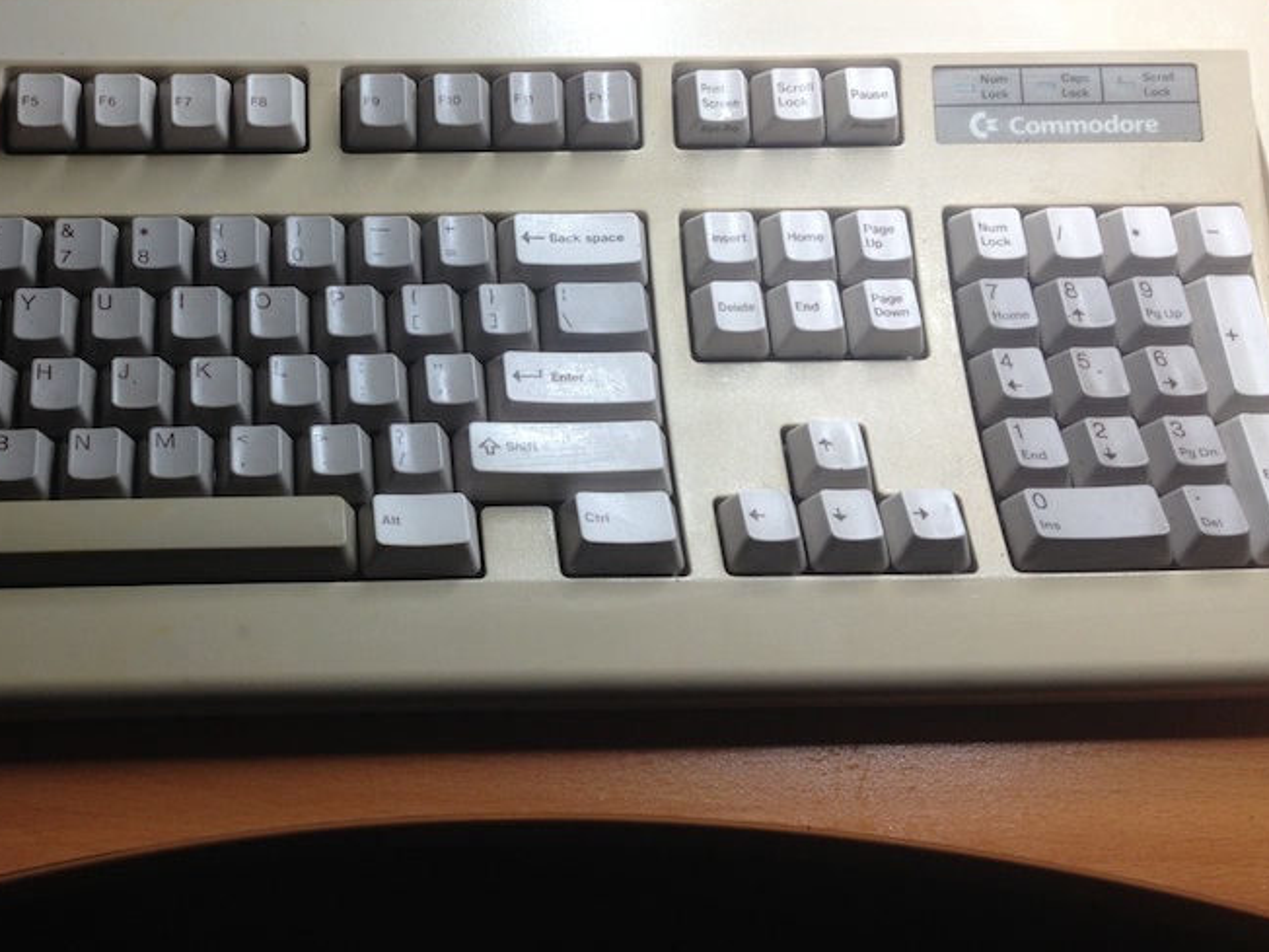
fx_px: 2016
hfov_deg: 34.3
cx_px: 329
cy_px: 348
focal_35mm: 55
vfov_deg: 26.5
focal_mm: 4.28
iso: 64
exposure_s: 1/60
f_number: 2.4
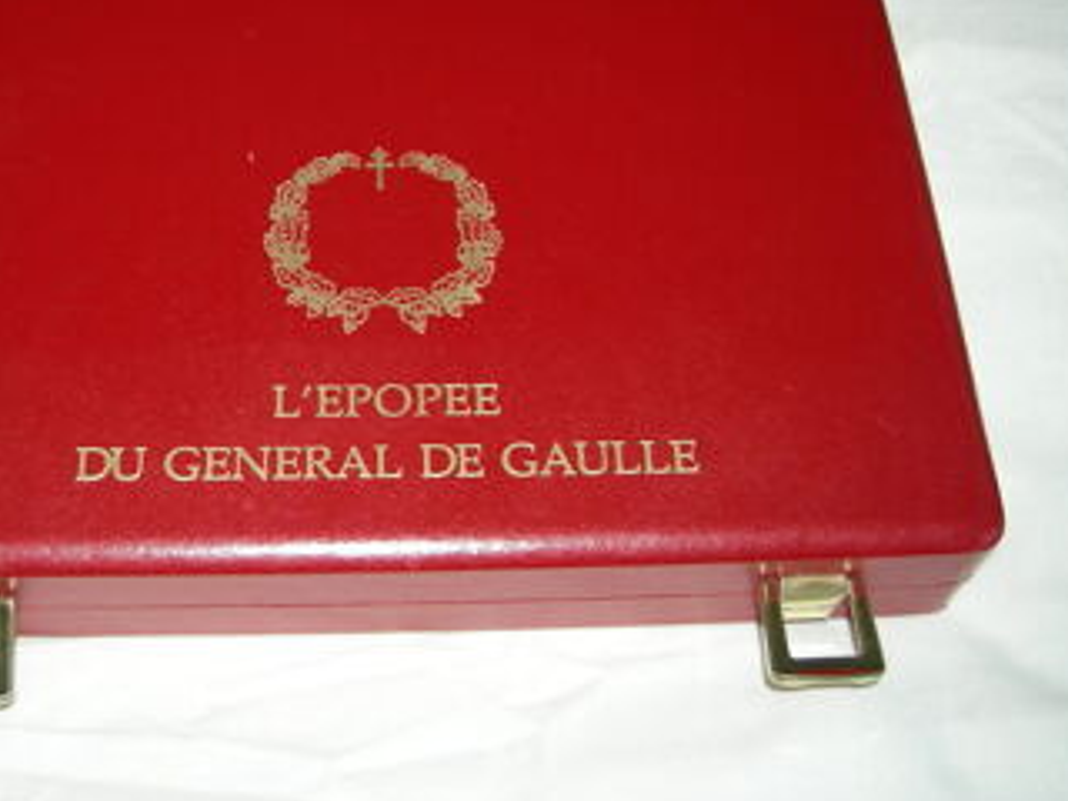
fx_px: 1666
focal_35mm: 54
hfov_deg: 35.3
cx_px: 370
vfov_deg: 26.7
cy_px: 217
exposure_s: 1/60.1
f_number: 2.7
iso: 64
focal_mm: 7.5
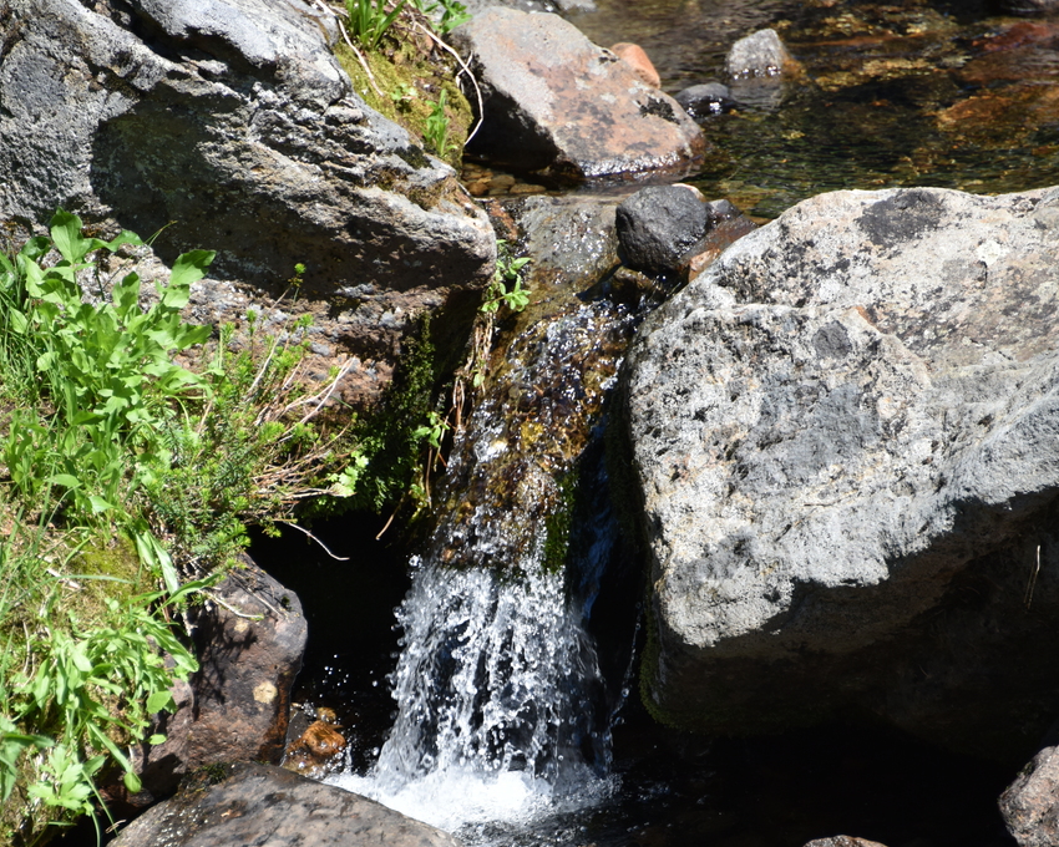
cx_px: 530
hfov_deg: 4.6
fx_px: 13289
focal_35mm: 424
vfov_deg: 3.7
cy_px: 635
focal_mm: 300
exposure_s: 1/640
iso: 360
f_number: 5.6
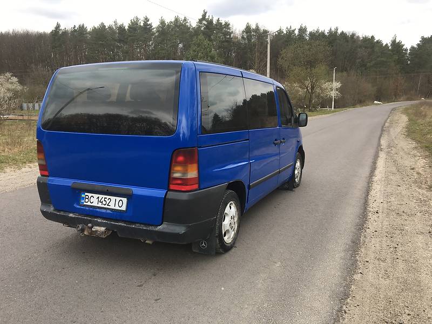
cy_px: 162
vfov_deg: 48.2
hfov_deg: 61.7
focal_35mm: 29
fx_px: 362
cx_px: 216
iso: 25
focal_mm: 4.2
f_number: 2.2
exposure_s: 1/565
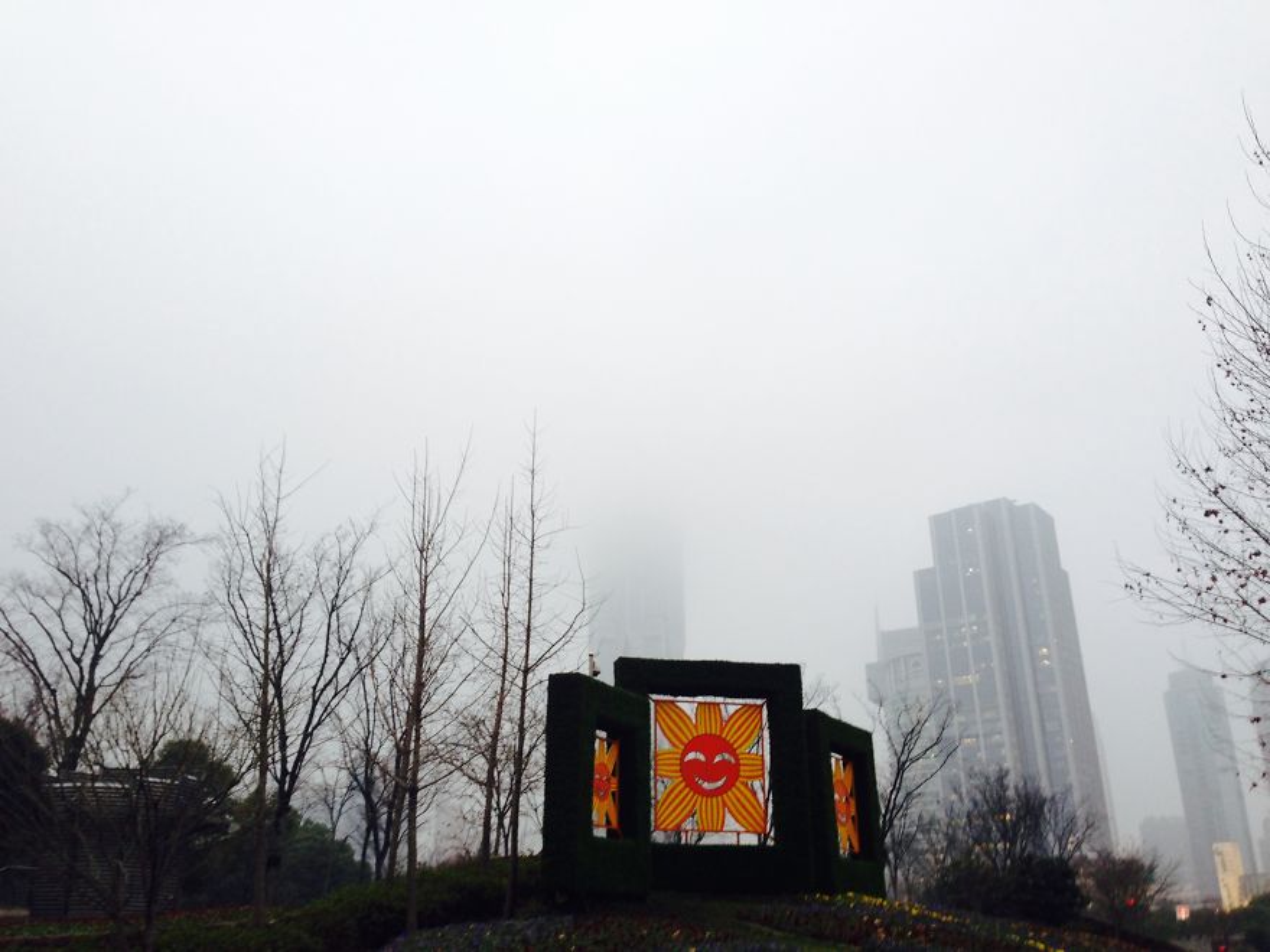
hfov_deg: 55.4
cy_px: 476
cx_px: 635
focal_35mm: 33
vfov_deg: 42.9
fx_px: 1211
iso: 64
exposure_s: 1/20
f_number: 2.4
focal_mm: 4.12
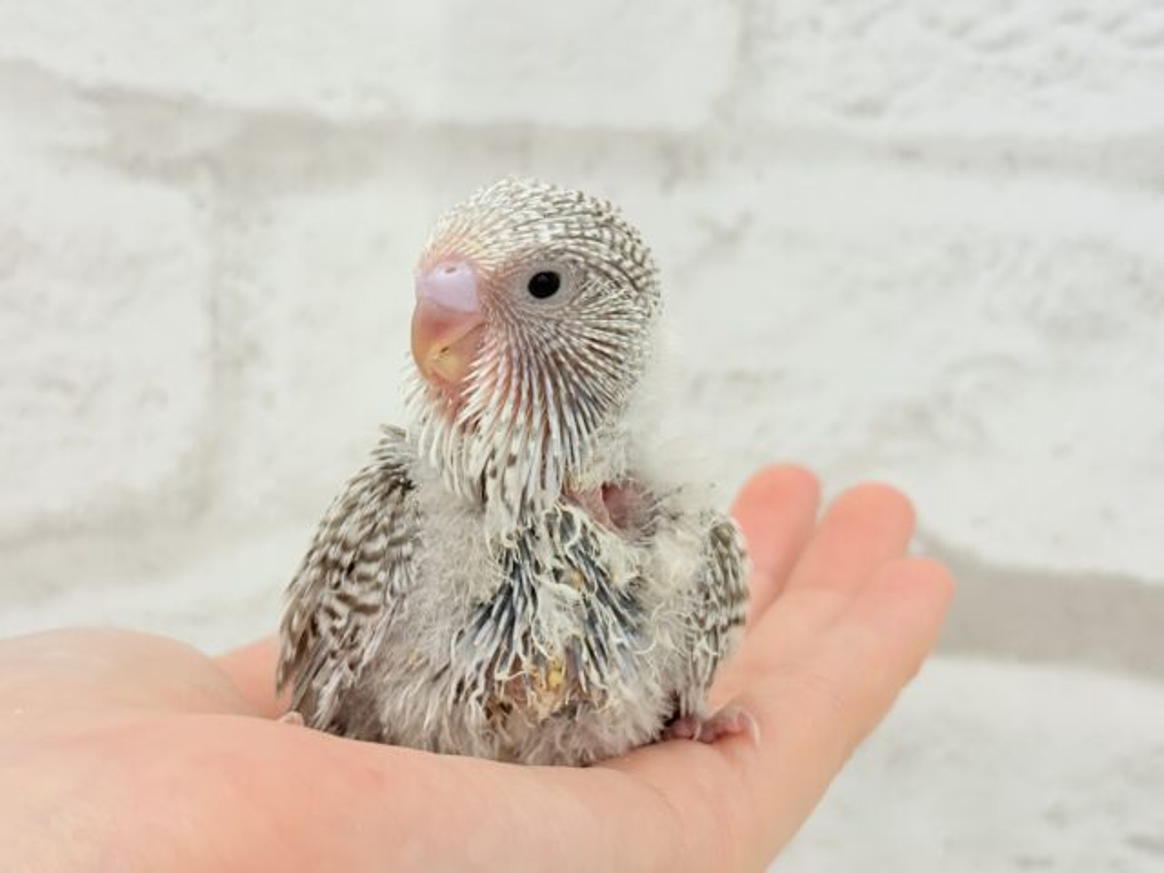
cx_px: 582
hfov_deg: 36.8
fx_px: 1749
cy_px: 436
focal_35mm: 52
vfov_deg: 28.0
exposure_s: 1/100
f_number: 1.6
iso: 80
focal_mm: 5.96
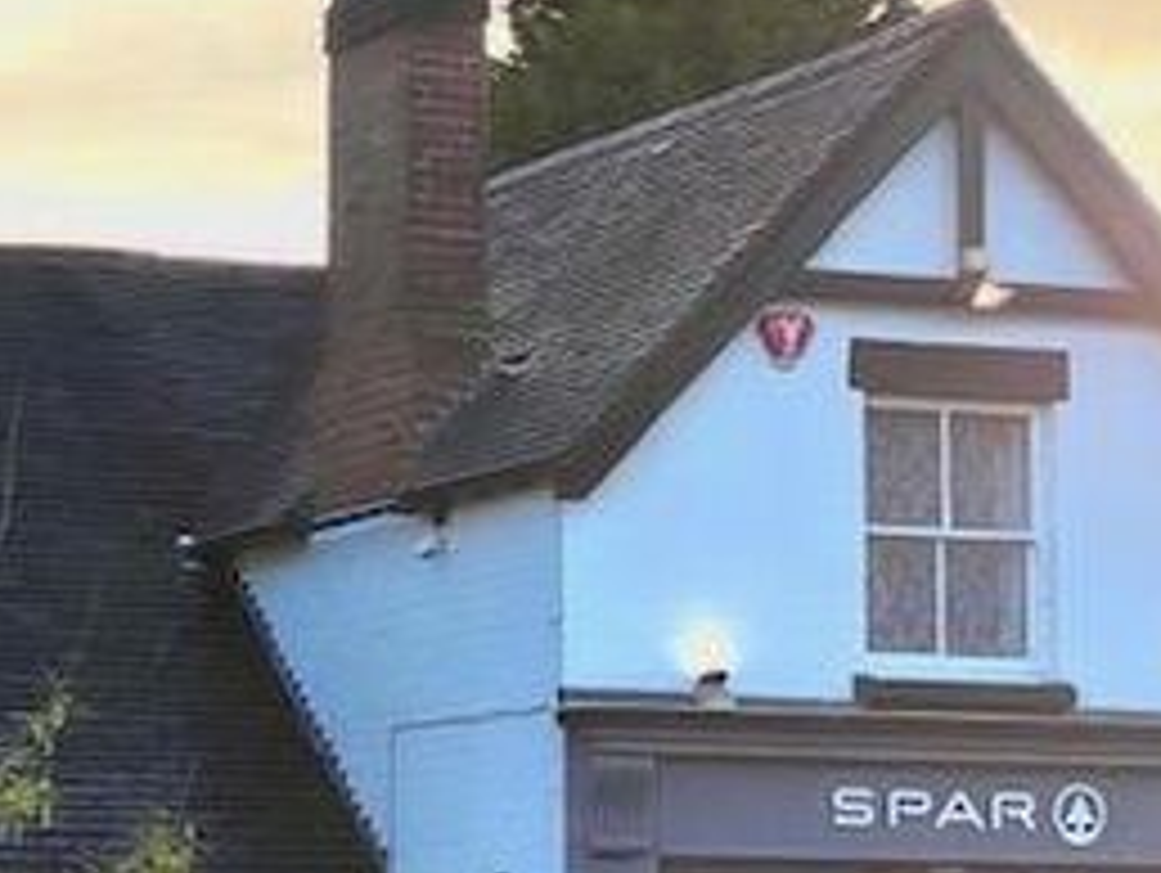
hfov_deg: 13.7
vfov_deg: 10.5
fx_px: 4733
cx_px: -126
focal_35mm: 141
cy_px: 835
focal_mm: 6
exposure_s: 1/1597
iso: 20
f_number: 2
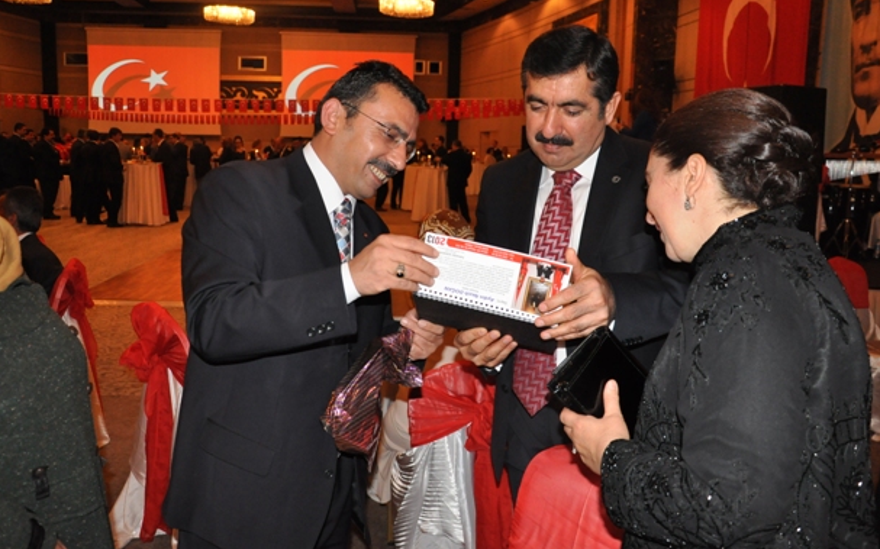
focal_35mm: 29
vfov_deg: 43.1
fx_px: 695
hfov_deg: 64.7
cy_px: 260
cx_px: 439
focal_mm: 18
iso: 1250
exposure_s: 1/60
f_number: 4.5
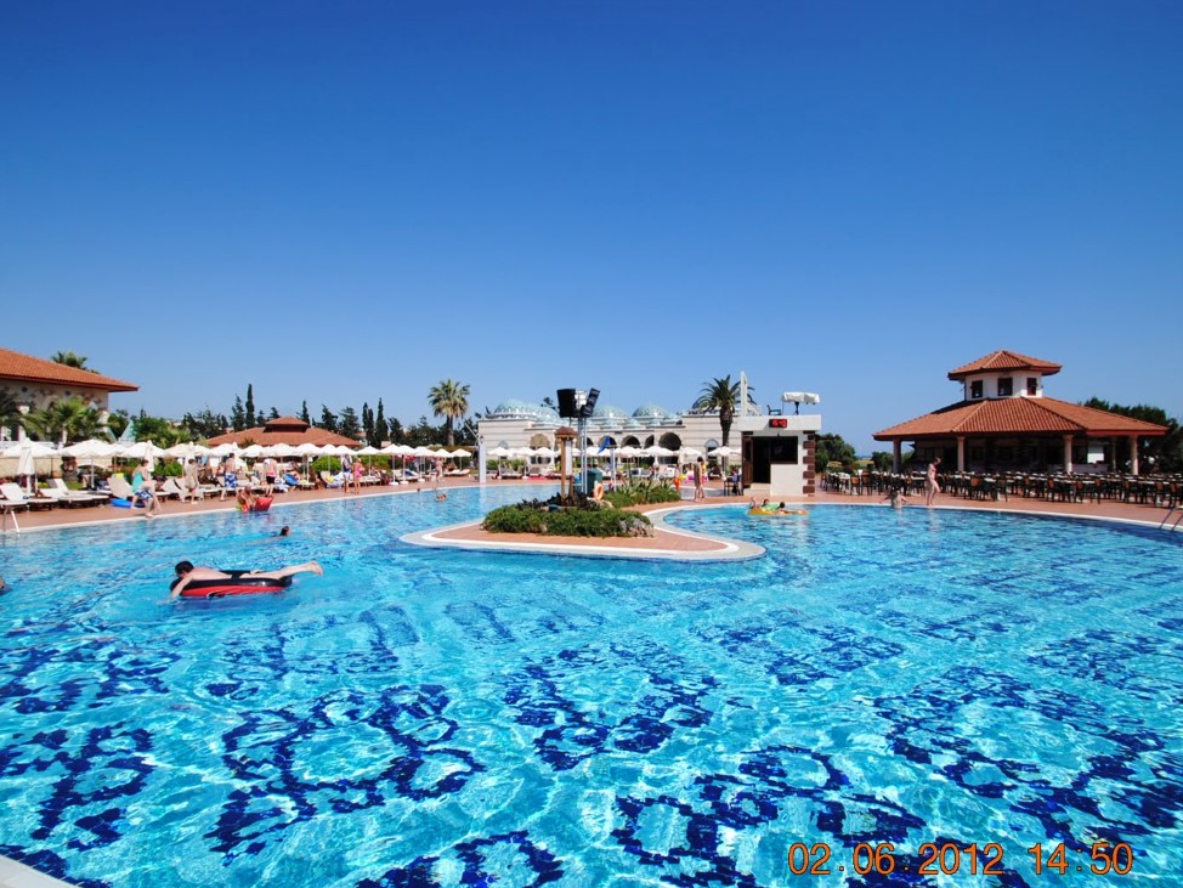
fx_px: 581
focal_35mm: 17
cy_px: 463
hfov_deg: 91.0
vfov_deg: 74.7
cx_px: 569
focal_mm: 10
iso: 100
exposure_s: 1/320
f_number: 9
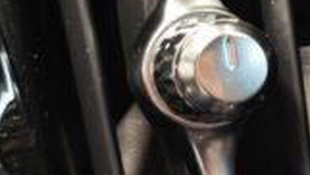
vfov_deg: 7.6
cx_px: 895
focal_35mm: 159
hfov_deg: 10.3
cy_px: -27
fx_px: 1308
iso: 500
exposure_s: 1/50
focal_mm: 5.4
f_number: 1.6
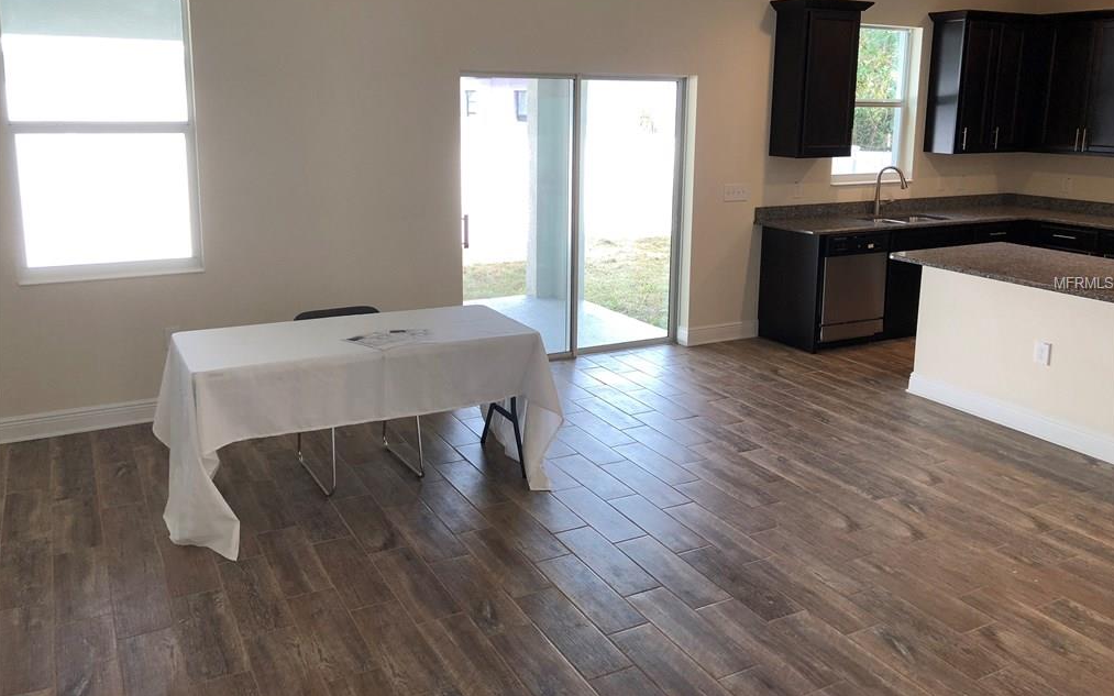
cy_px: 284
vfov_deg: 41.7
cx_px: 558
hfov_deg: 62.9
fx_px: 911
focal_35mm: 30
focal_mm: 3.99
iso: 25
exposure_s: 1/40
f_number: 1.8
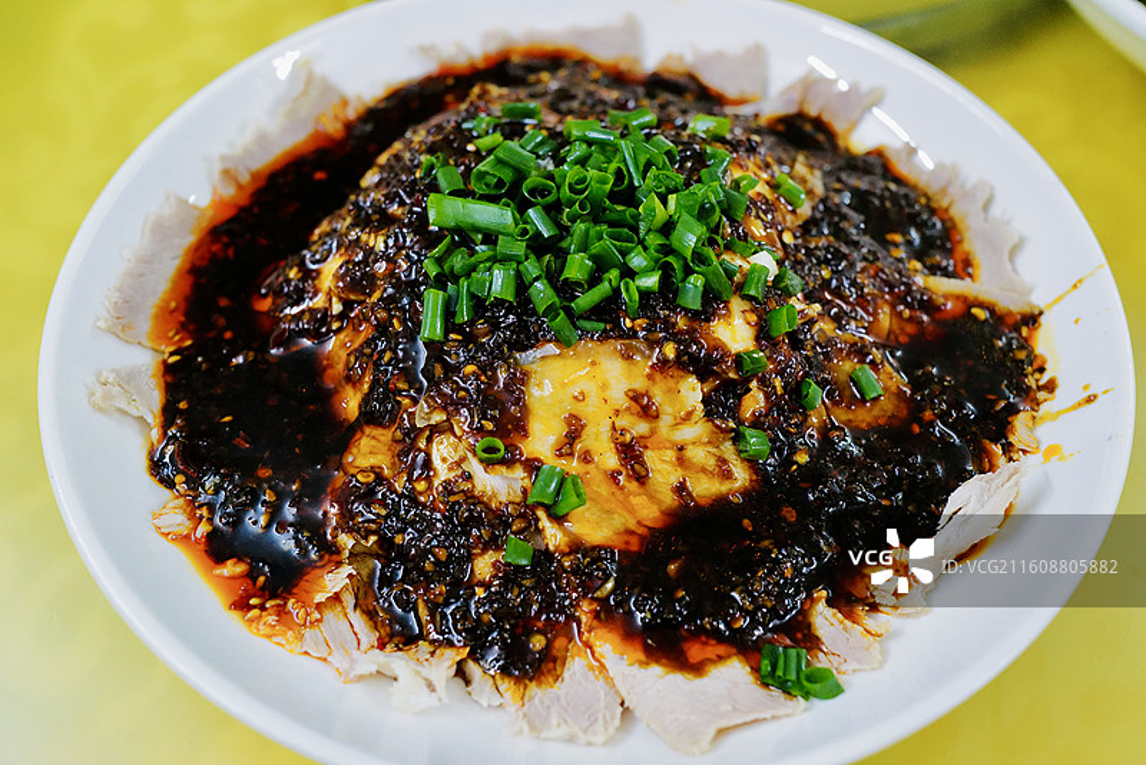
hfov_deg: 65.5
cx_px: 573
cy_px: 382
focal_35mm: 28
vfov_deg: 46.4
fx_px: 892
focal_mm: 28
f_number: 4
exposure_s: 1/250
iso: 3200
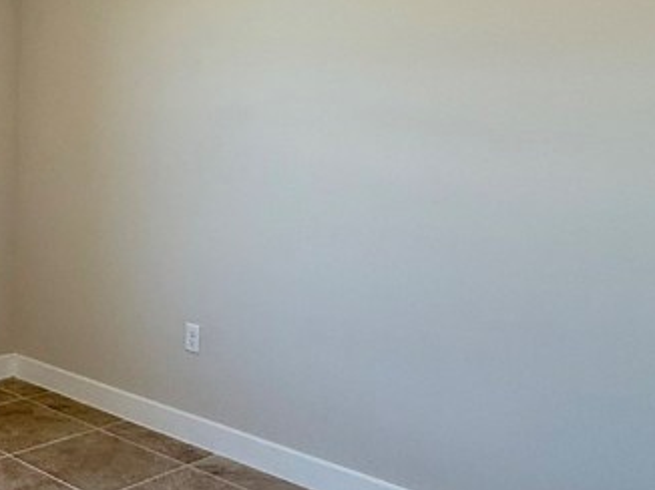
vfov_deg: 32.5
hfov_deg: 39.2
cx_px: 38
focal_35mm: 44
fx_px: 832
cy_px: 153
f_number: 2.2
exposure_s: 1/120
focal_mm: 2.22
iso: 125
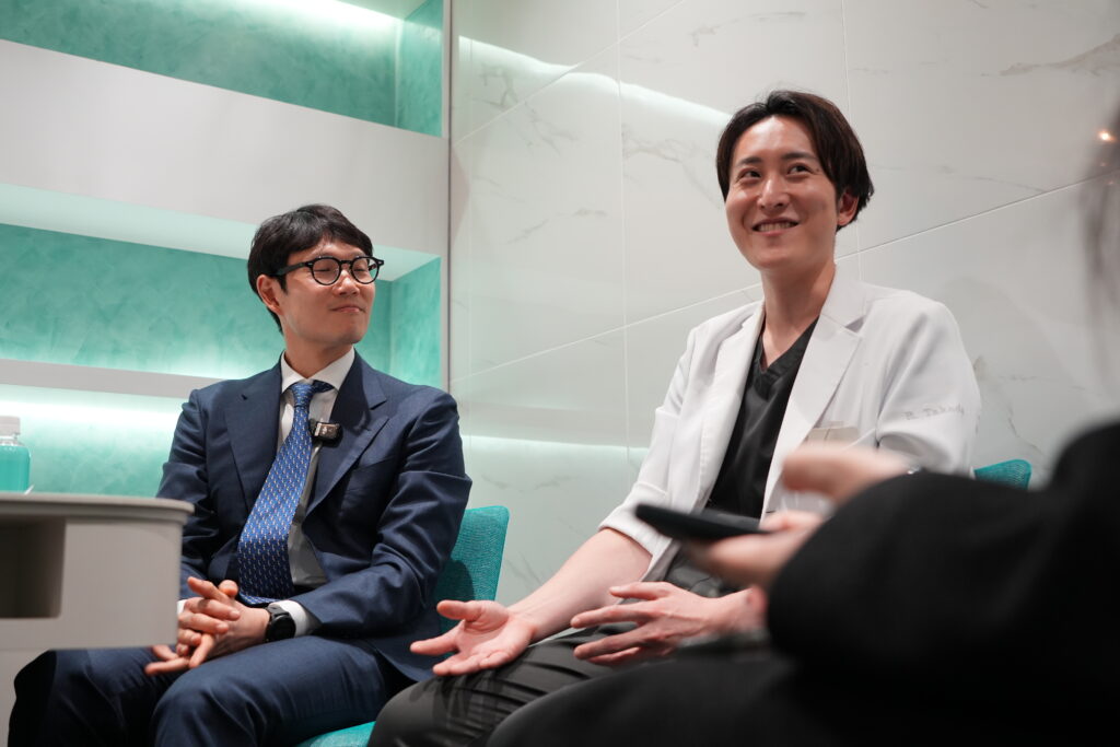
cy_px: 374
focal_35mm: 38
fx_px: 1167
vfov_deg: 35.5
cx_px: 560
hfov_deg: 51.3
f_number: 2.8
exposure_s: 1/100
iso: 500
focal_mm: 25
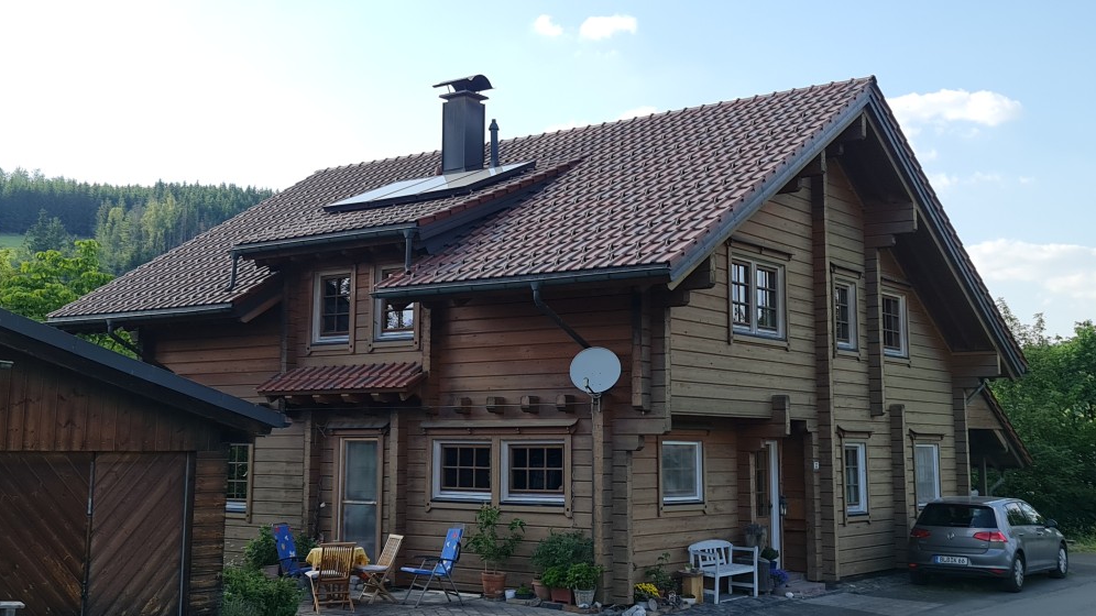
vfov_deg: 41.4
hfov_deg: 67.9
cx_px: 539
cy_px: 264
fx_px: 814
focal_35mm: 28
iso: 50
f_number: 1.8
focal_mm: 7
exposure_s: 1/571
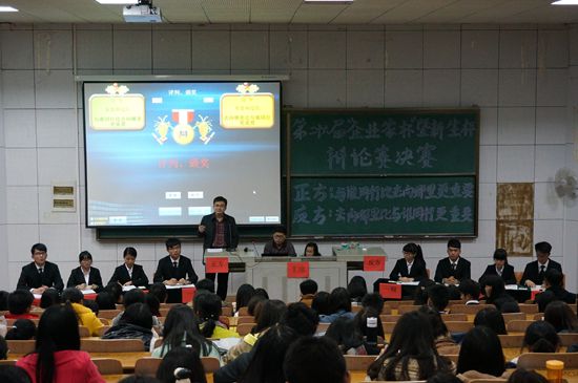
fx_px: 938
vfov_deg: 23.1
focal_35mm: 58
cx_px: 289
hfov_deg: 34.3
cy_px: 192
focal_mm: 39
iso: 3200
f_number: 5.6
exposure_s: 1/30
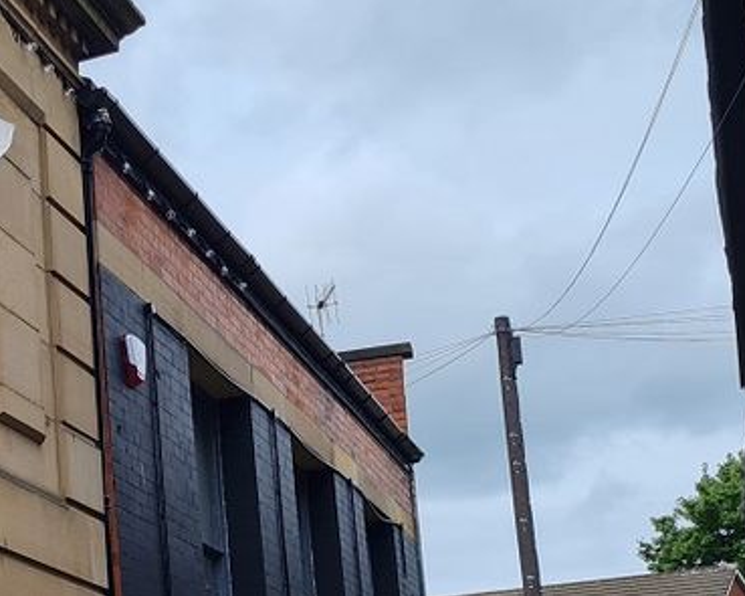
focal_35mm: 78
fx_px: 1719
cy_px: 529
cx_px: -379
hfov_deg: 20.7
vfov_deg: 19.3
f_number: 1.8
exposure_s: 1/1900
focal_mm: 5.4
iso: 50
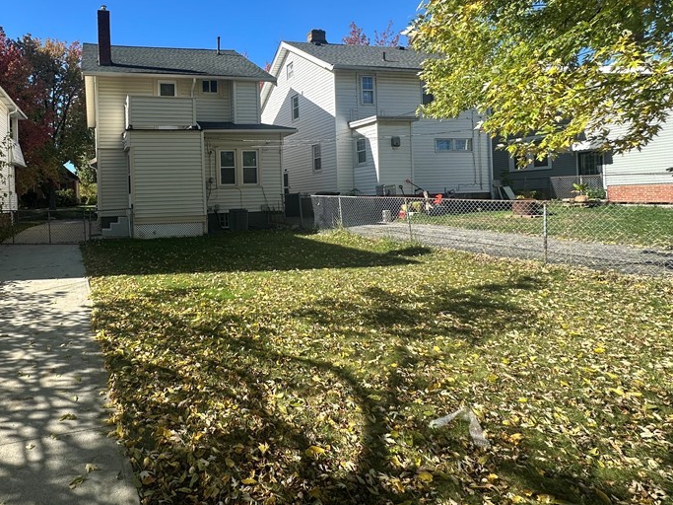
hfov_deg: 73.9
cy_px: 198
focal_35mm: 21
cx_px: 176
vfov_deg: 62.8
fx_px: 408
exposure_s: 1/666
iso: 40
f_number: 2.2
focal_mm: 2.22
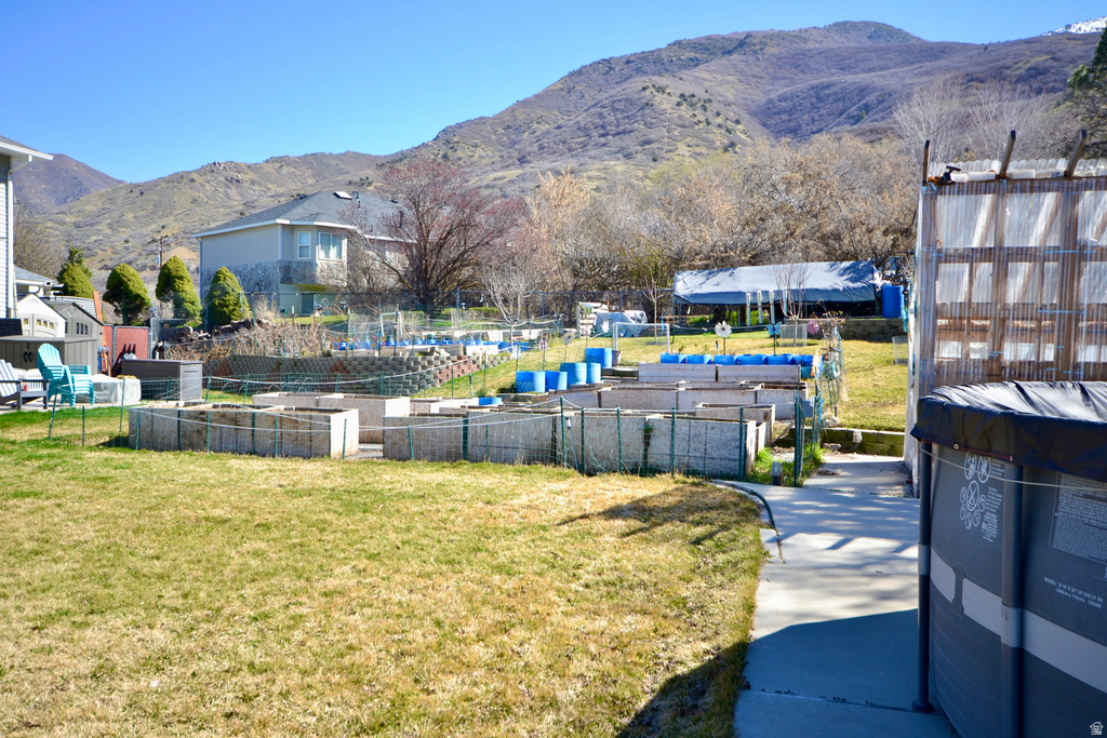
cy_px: 369
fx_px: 923
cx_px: 554
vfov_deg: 43.6
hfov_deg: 61.9
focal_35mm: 30
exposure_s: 1/125
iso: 100
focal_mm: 20
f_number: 5.6
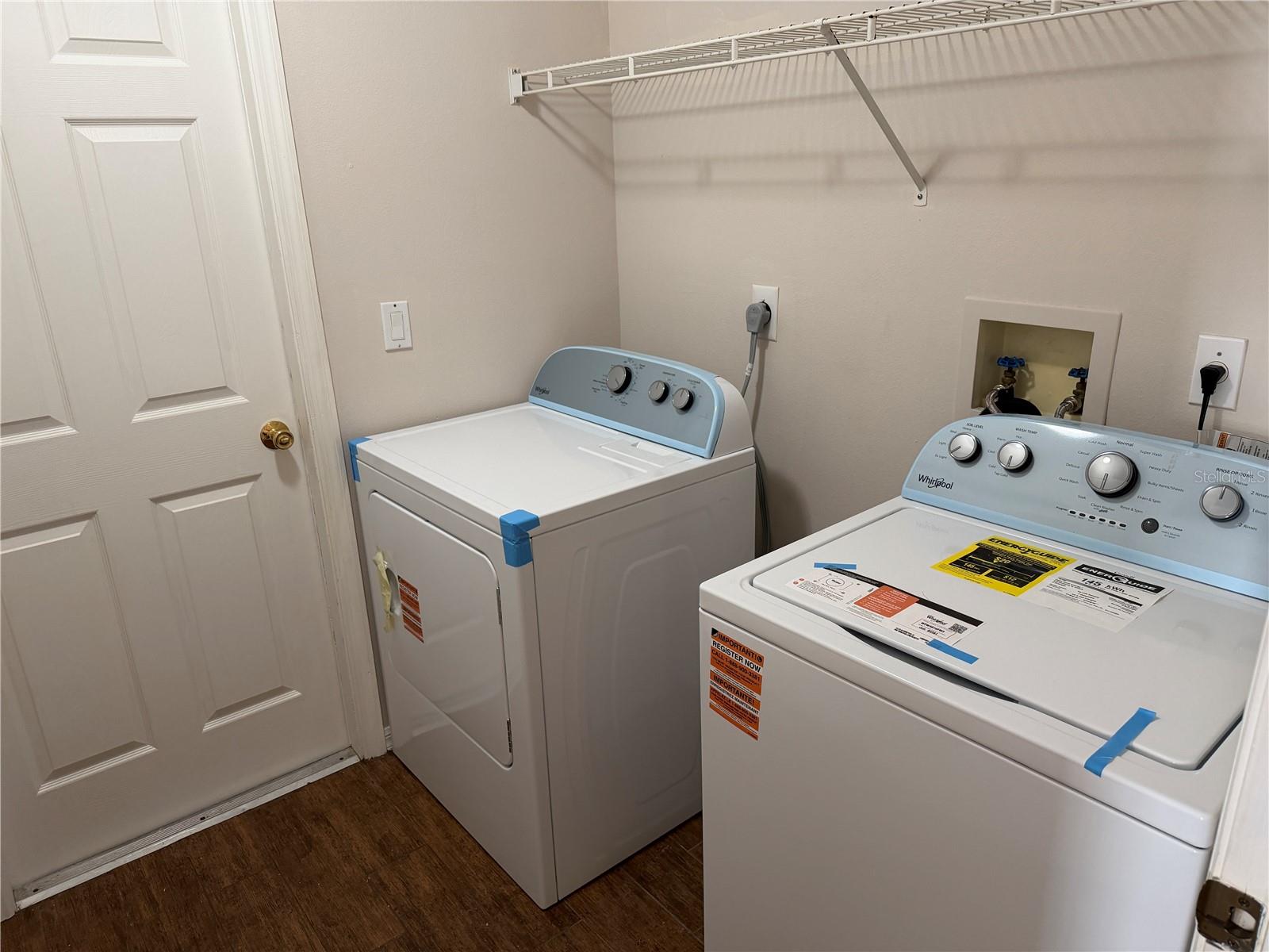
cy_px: 476
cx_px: 634
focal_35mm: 24
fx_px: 880
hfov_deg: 71.6
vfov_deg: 56.8
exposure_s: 1/60
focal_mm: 6.76
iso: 200
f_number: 1.78
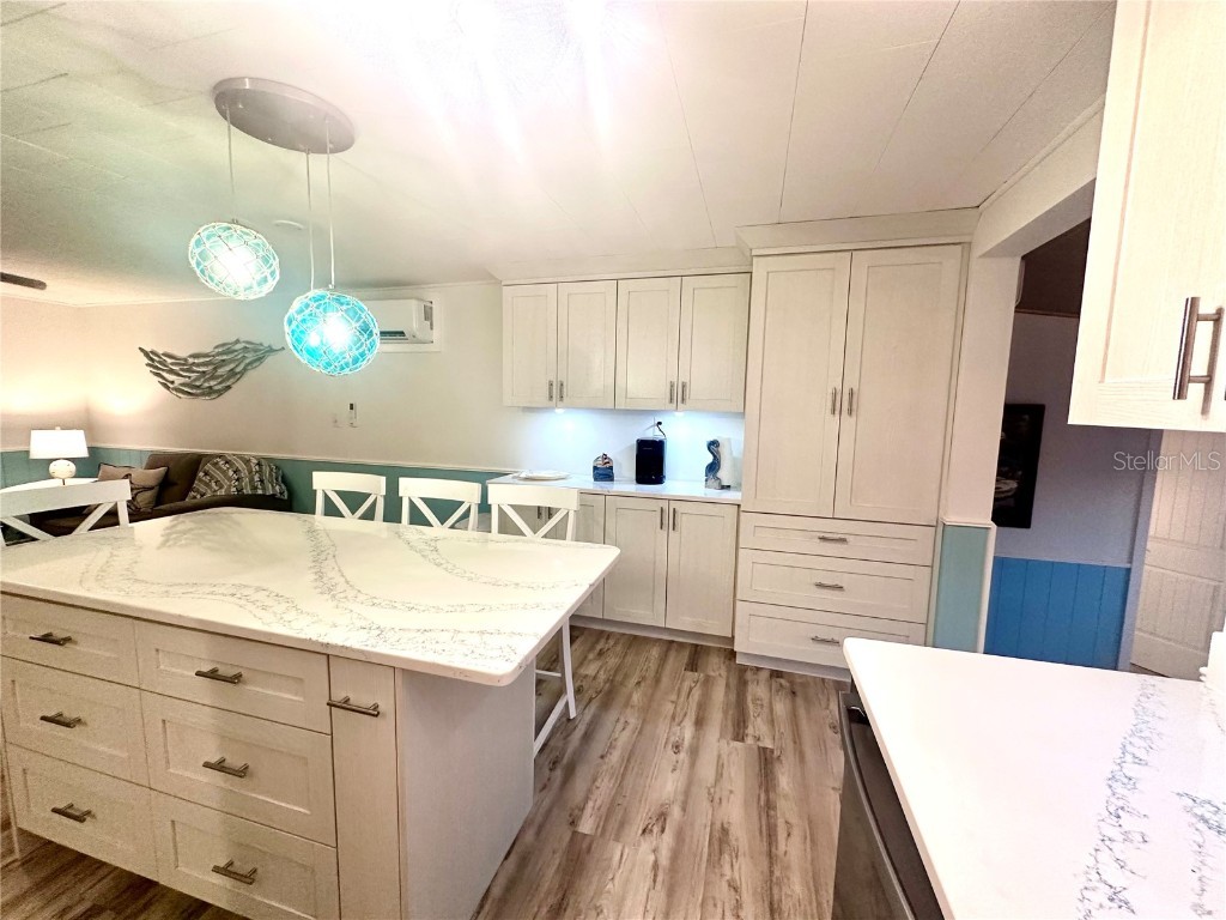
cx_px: 613
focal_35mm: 14
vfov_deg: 85.7
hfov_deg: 102.1
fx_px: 496
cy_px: 460
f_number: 2.2
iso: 250
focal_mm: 2.22
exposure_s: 1/60
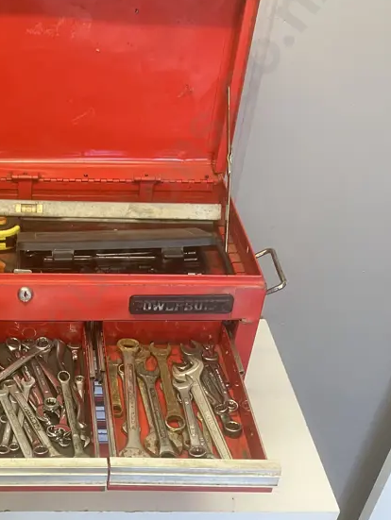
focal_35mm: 52
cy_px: 356
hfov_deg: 27.1
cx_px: 37
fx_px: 782
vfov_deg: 36.3
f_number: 1.8
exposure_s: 1/50
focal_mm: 3.99
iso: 100
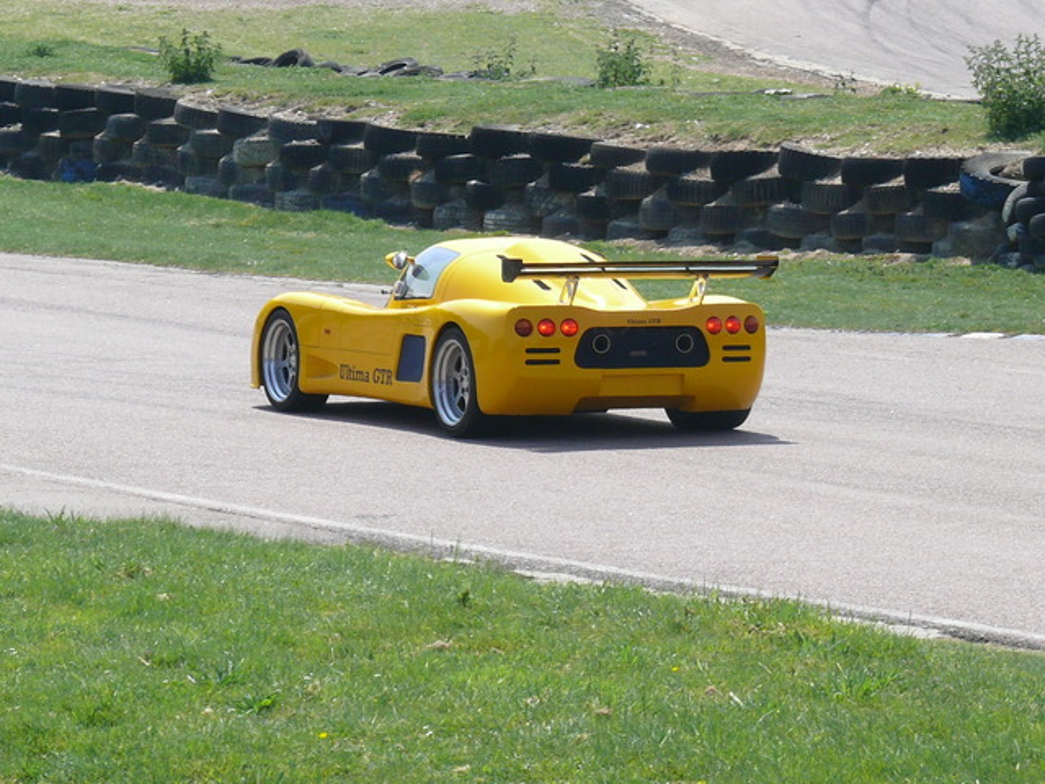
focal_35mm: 294
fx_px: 8875
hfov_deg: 6.7
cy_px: 392
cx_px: 522
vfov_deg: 5.1
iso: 100
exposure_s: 1/400
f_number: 5.6
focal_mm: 34.8
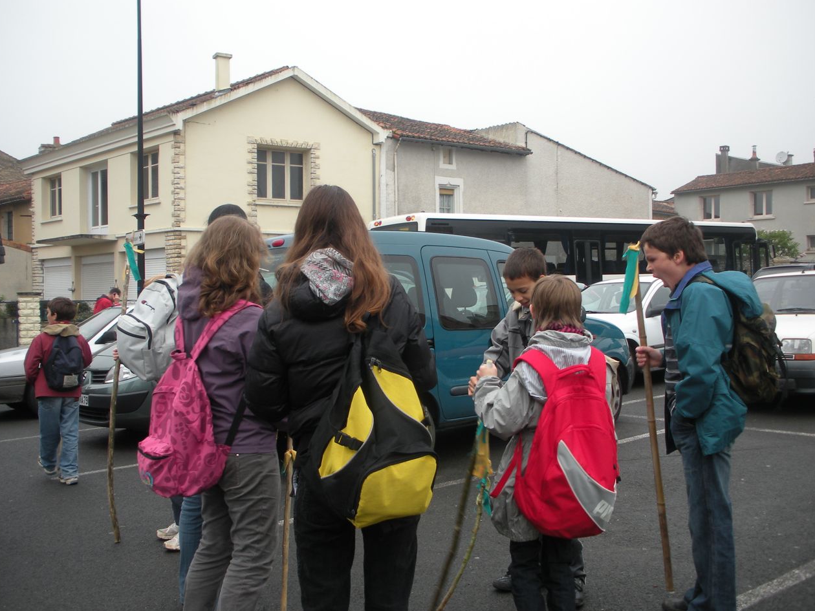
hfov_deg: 51.4
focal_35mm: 36
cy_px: 312
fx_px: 848
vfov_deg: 39.7
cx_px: 409
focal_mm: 6.3
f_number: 3.5
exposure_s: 1/81
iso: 64
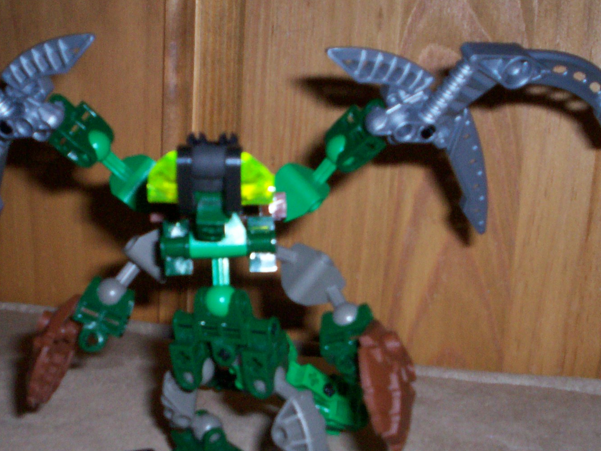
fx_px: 1076
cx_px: 217
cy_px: 299
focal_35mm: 62
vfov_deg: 23.5
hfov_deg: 31.0
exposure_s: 1/64
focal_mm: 5.9
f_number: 4.5
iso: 140
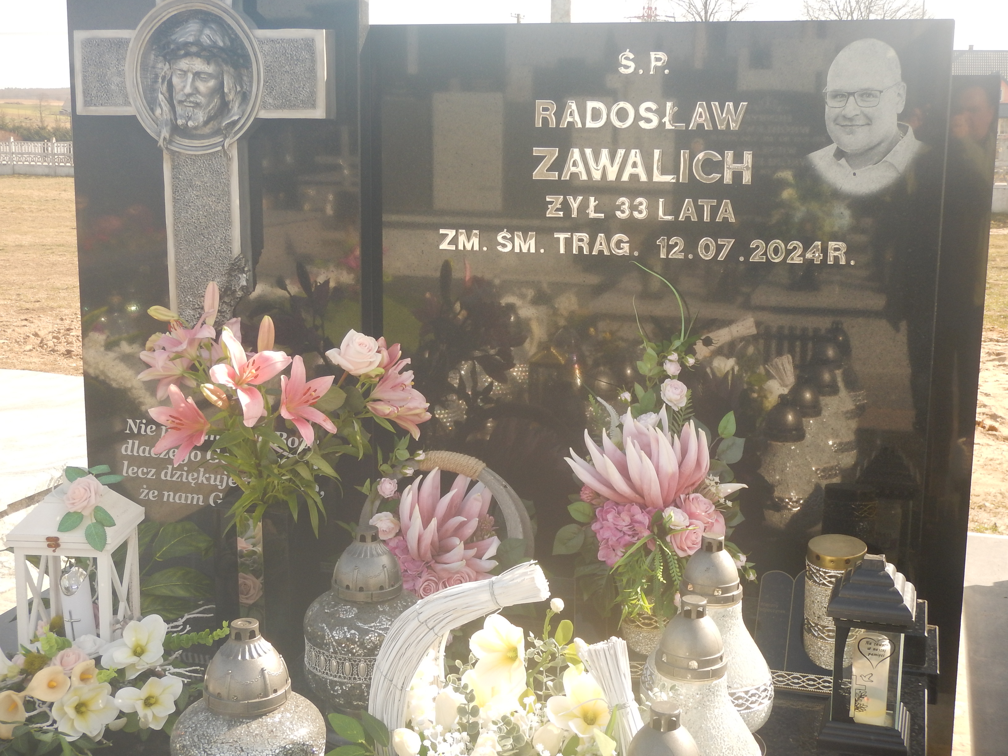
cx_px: 504
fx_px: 1398
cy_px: 378
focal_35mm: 48
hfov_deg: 39.7
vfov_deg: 30.3
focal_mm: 8.5
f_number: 4.3
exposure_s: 1/200
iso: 125
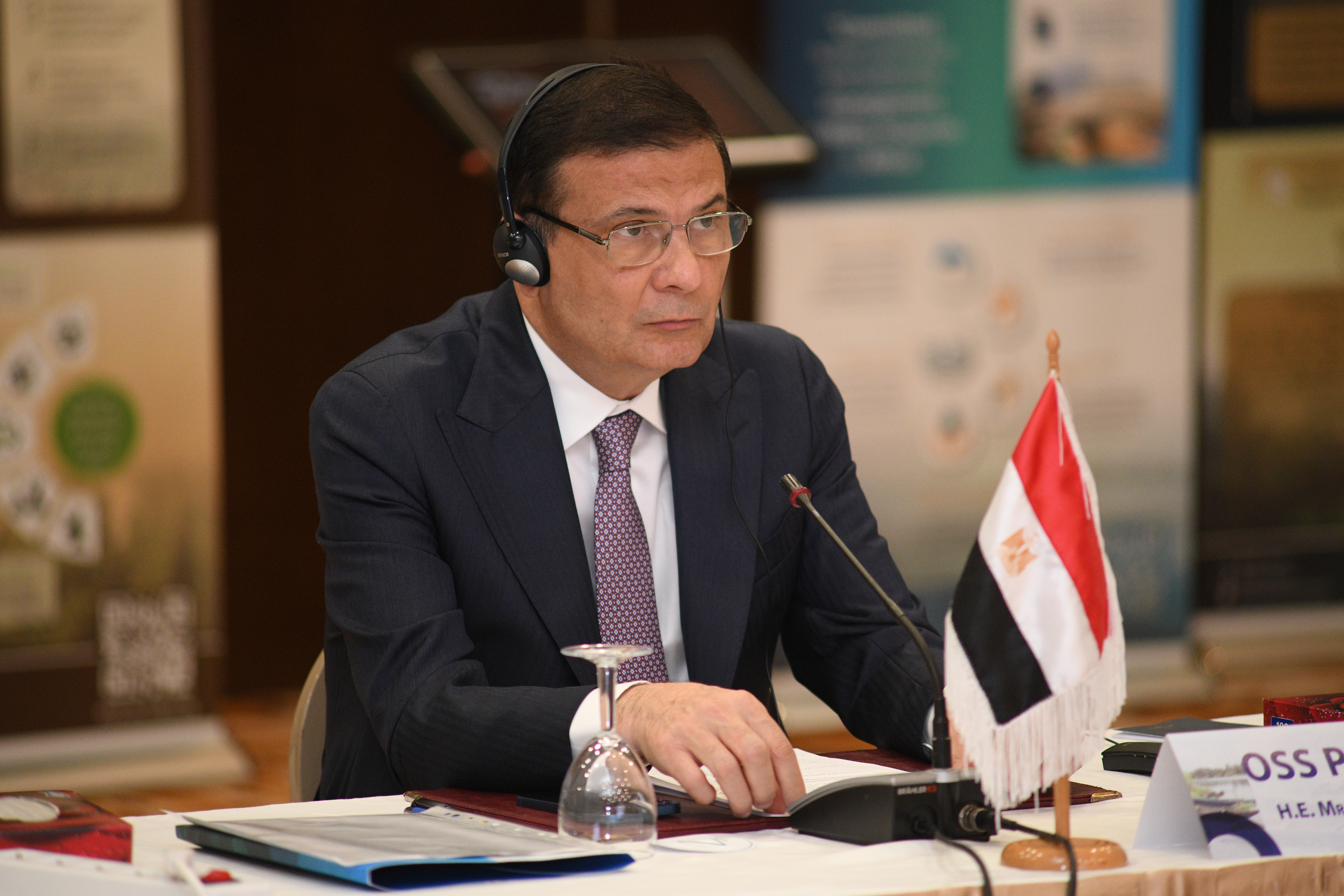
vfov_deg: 6.5
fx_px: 7839
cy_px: 448
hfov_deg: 9.8
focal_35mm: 210
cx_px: 672
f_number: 4
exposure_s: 1/160
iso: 2500
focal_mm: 210
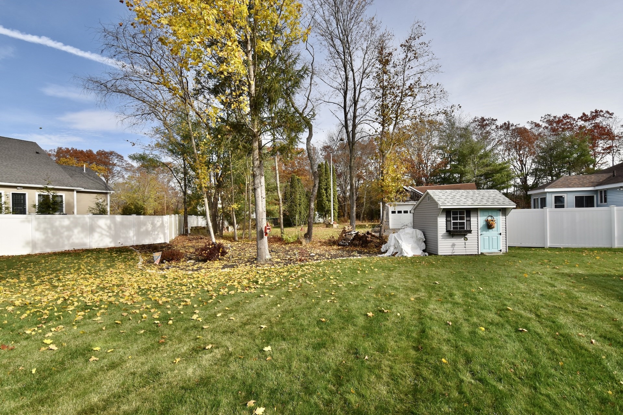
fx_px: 260
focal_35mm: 15
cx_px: 312
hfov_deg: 100.4
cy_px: 208
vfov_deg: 77.3
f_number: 9
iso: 200
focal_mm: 10
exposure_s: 1/320
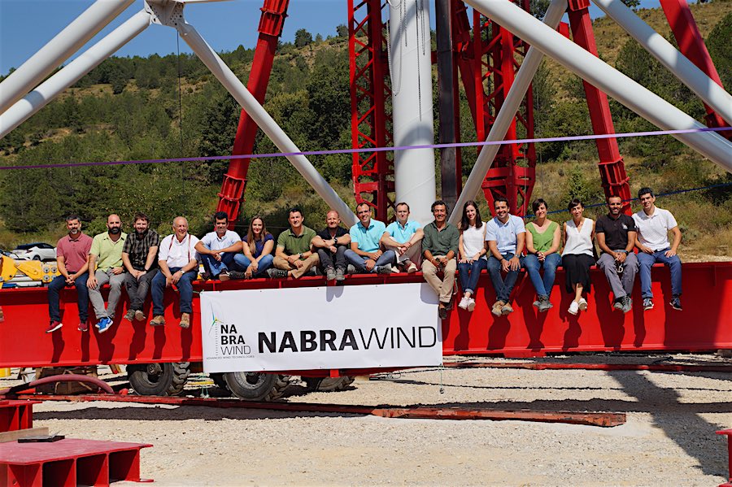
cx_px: 366
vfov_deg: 25.7
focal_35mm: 52
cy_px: 244
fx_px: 1067
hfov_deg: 37.9
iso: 100
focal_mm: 35
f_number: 8
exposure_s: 1/500
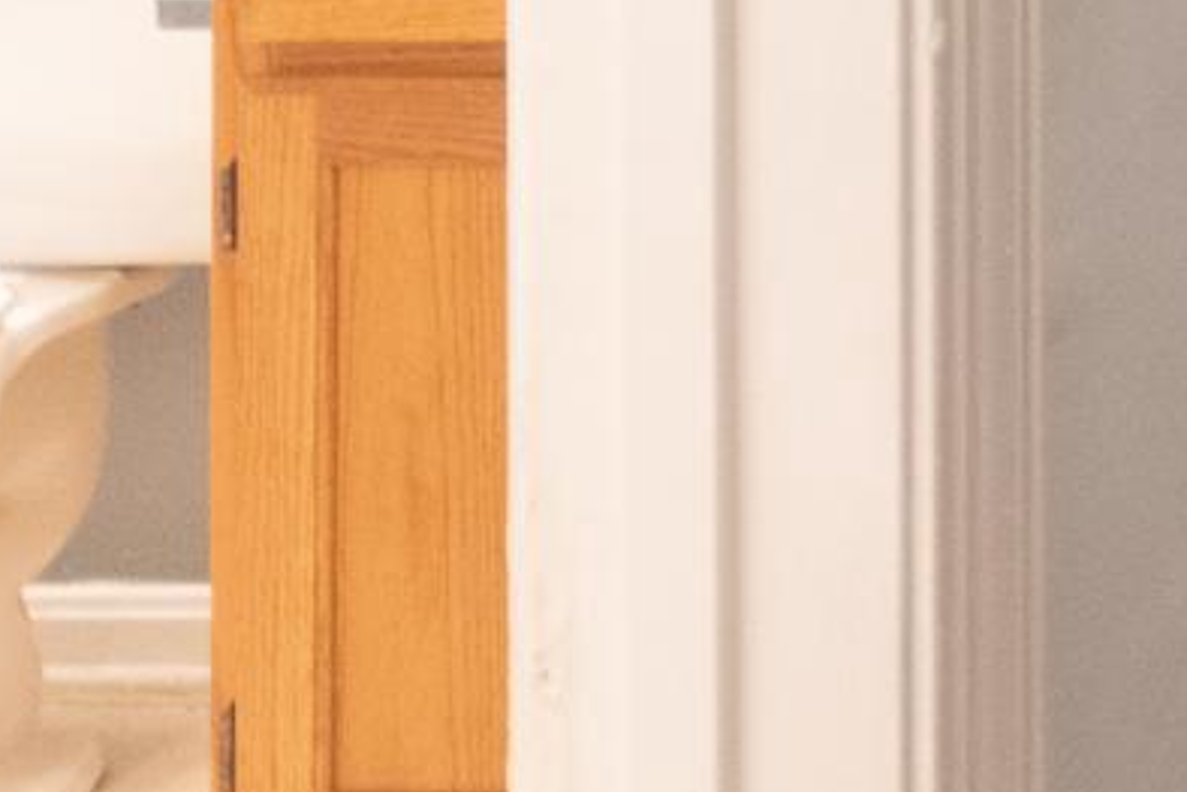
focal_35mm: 78
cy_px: -553
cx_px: 2525
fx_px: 2573
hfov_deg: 17.0
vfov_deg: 15.5
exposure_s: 1/60
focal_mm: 10
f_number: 4
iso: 1600
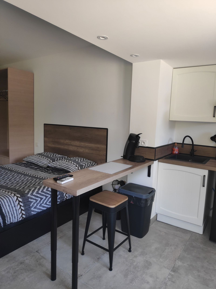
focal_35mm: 20
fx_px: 166
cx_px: 108
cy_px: 144
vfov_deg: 81.7
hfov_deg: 66.0
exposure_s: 1/100
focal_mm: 3.94
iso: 339
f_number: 1.9
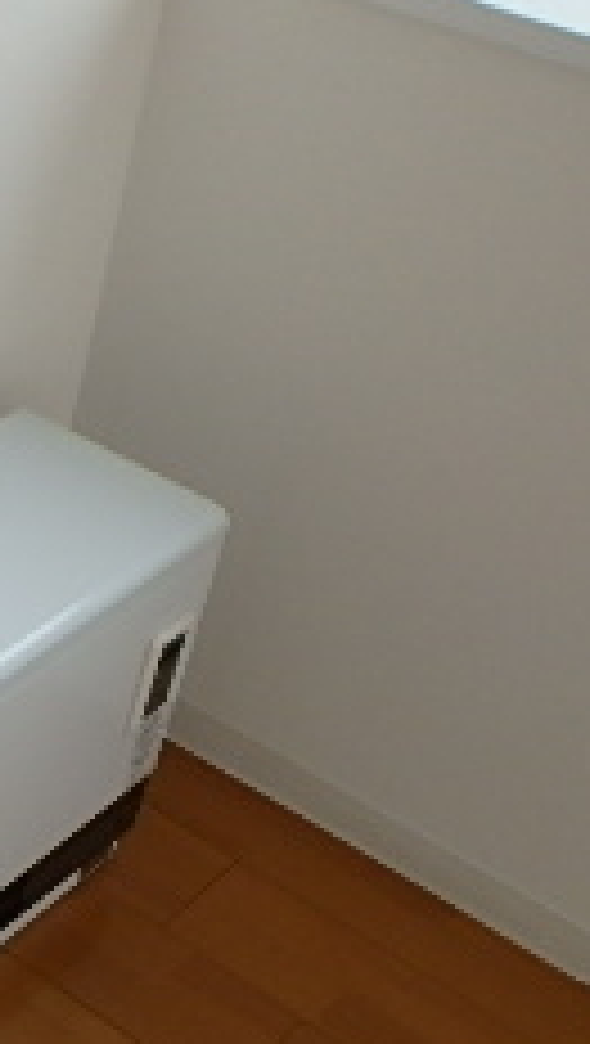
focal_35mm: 63
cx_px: -369
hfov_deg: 16.8
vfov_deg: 32.3
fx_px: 1747
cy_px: 850
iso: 125
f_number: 3.5
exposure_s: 1/250
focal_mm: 3.7
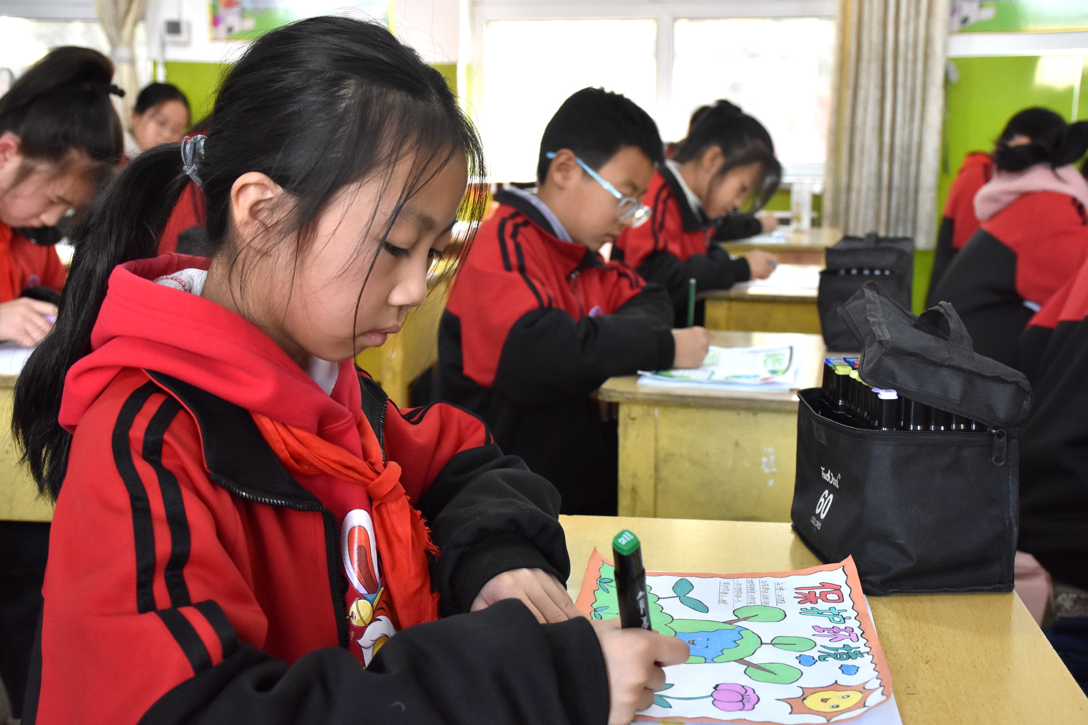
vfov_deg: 28.1
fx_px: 1451
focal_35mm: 48
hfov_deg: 41.1
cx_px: 544
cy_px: 362
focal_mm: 32
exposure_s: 1/125
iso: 1600
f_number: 5.6
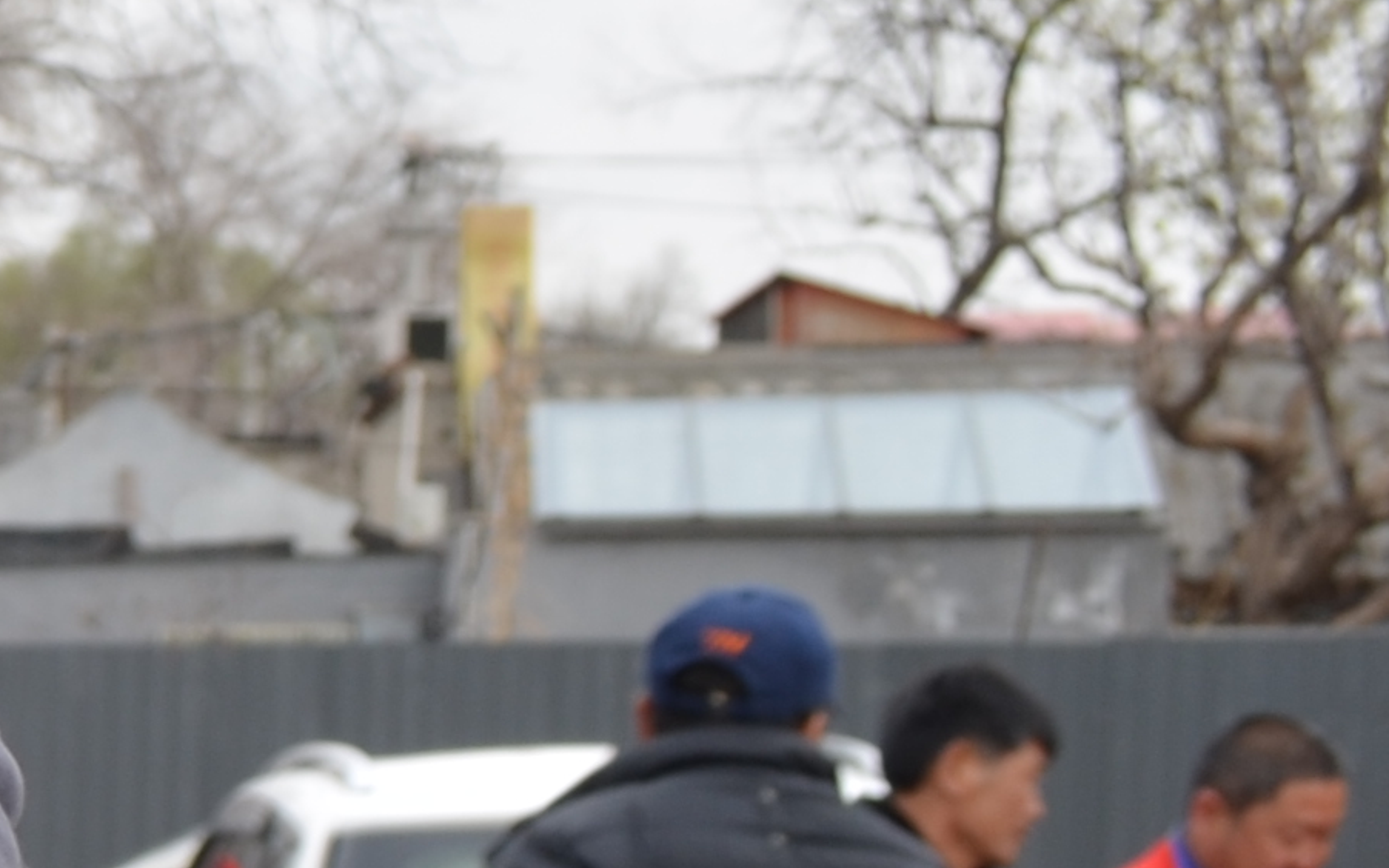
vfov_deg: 8.6
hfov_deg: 10.9
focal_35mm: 150
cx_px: -2356
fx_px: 5679
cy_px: 1191
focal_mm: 18
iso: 100
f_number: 6.3
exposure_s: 1/200
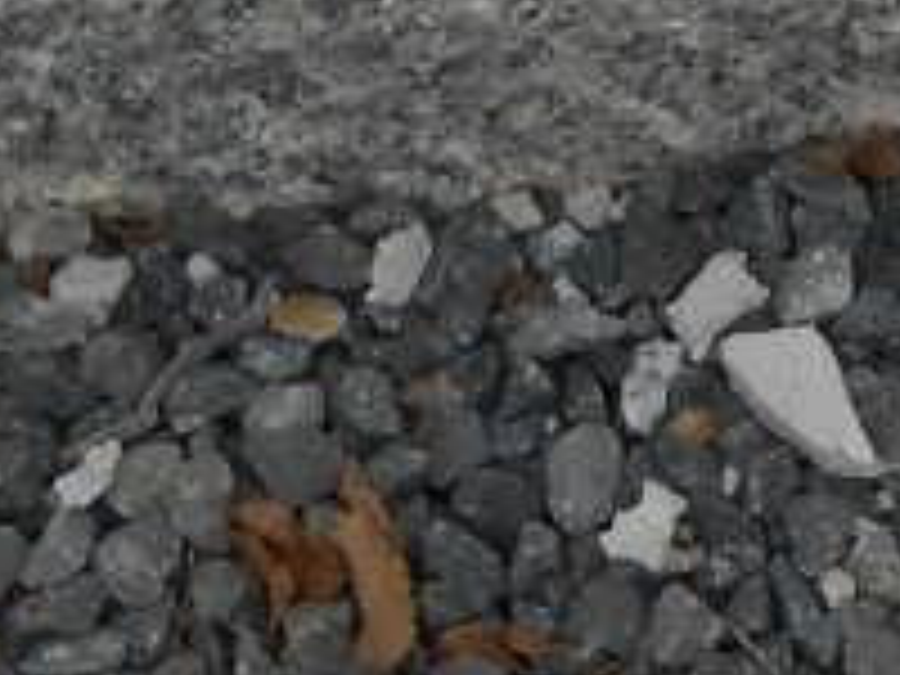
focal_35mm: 156
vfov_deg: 8.8
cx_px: 806
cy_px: -824
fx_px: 4056
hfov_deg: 12.6
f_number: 3.5
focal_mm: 4.6
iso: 80
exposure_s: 1/250
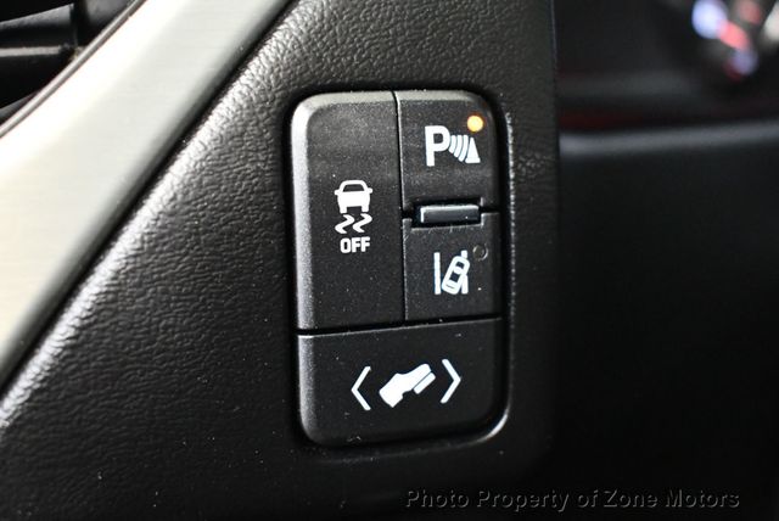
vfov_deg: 28.1
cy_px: 260
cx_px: 390
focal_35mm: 48
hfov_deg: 41.1
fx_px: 1040
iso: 6400
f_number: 4
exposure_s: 1/60
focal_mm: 24
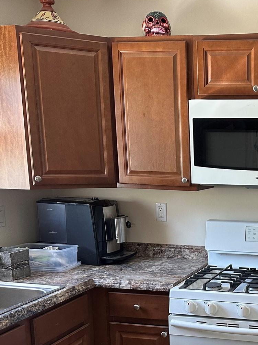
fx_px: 487
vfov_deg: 37.9
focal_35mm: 49
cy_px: 260
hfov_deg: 27.6
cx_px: 269
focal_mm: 6.86
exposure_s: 1/83
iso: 250
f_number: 1.78
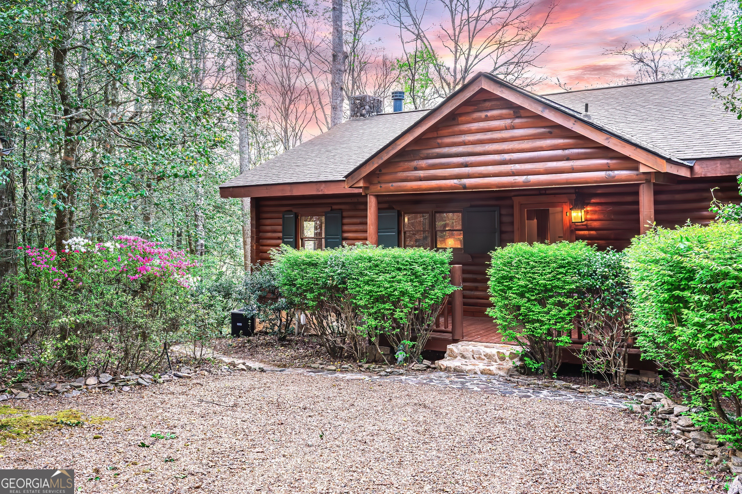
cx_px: 371
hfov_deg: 57.2
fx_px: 680
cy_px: 247
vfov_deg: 40.0
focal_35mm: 33
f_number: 7.1
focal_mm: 22
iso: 100
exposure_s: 1/13
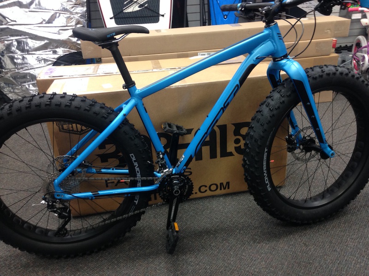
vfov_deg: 42.9
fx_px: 352
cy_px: 138
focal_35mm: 33
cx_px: 184
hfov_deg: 55.4
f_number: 2.4
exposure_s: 1/20
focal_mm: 4.12
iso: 125
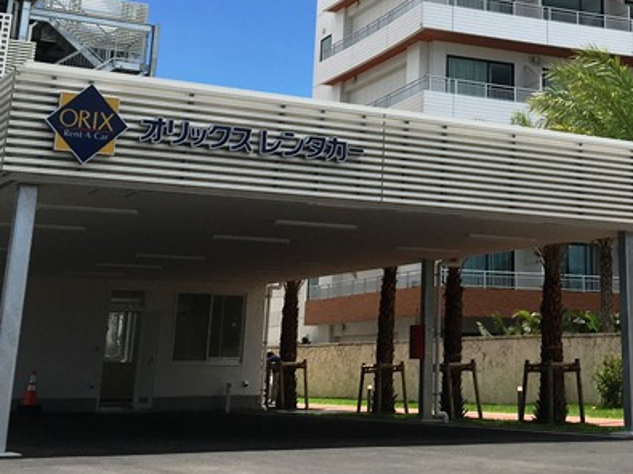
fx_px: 859
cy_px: 112
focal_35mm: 47
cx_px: 319
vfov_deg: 30.3
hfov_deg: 40.4
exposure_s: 1/3205
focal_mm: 4.15
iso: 25
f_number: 2.2
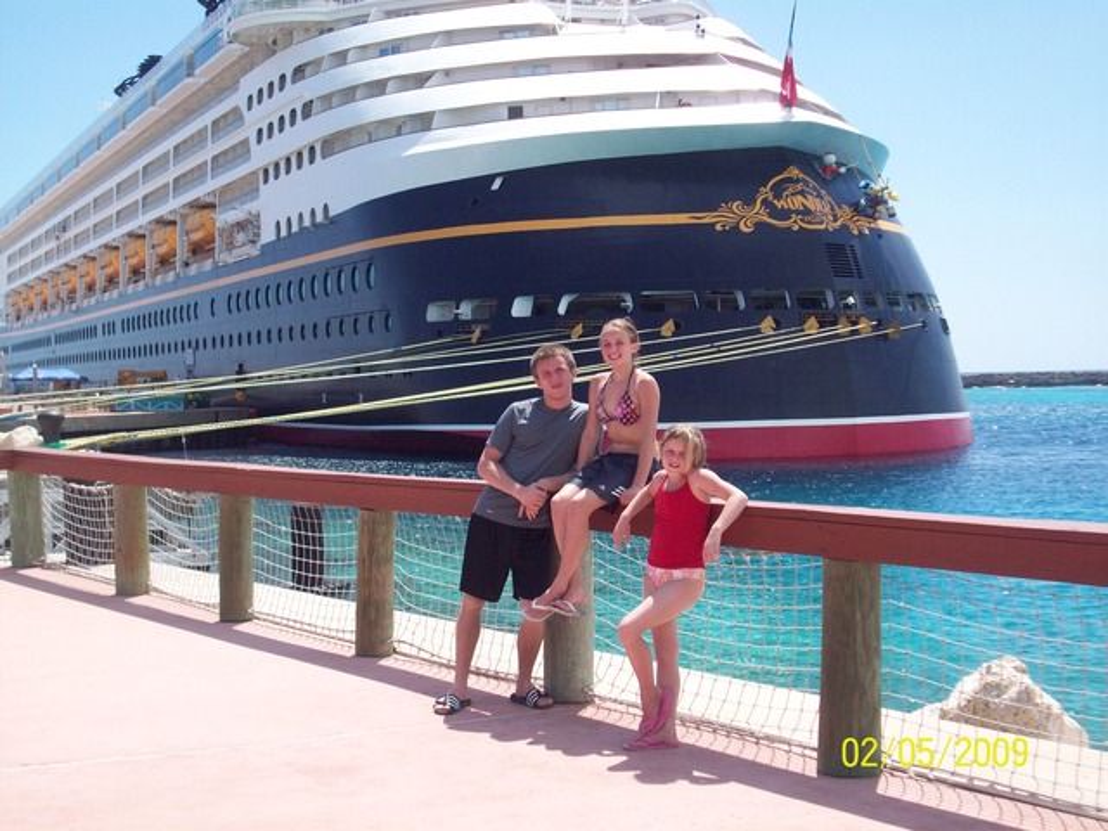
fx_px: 1728
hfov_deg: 35.5
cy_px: 416
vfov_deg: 27.0
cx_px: 554
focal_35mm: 54
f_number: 6.9
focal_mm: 9
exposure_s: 1/257
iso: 80
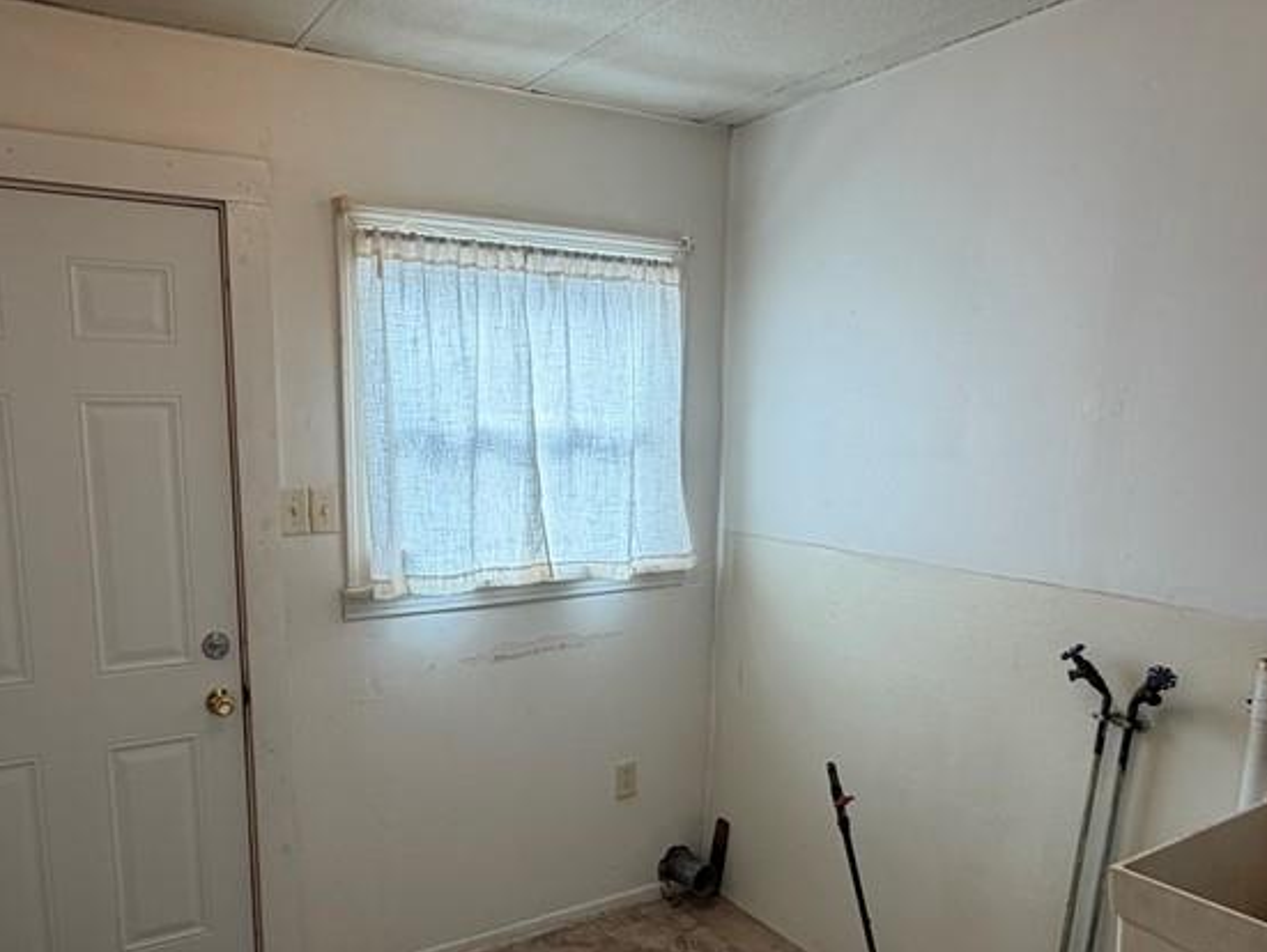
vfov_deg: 52.6
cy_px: 586
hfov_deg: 66.5
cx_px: 494
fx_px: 952
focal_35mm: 26
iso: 125
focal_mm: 2.22
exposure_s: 1/120
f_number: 2.2
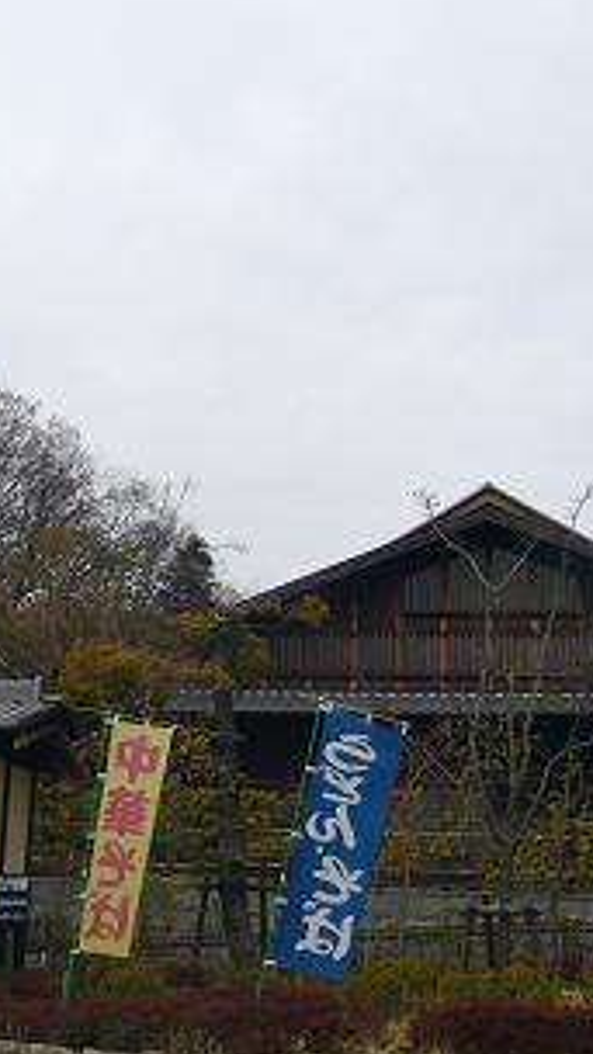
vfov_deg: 39.2
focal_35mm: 53
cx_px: 189
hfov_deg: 22.5
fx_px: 1482
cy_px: 522
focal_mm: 5.8
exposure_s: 1/500
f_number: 5.6
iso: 80
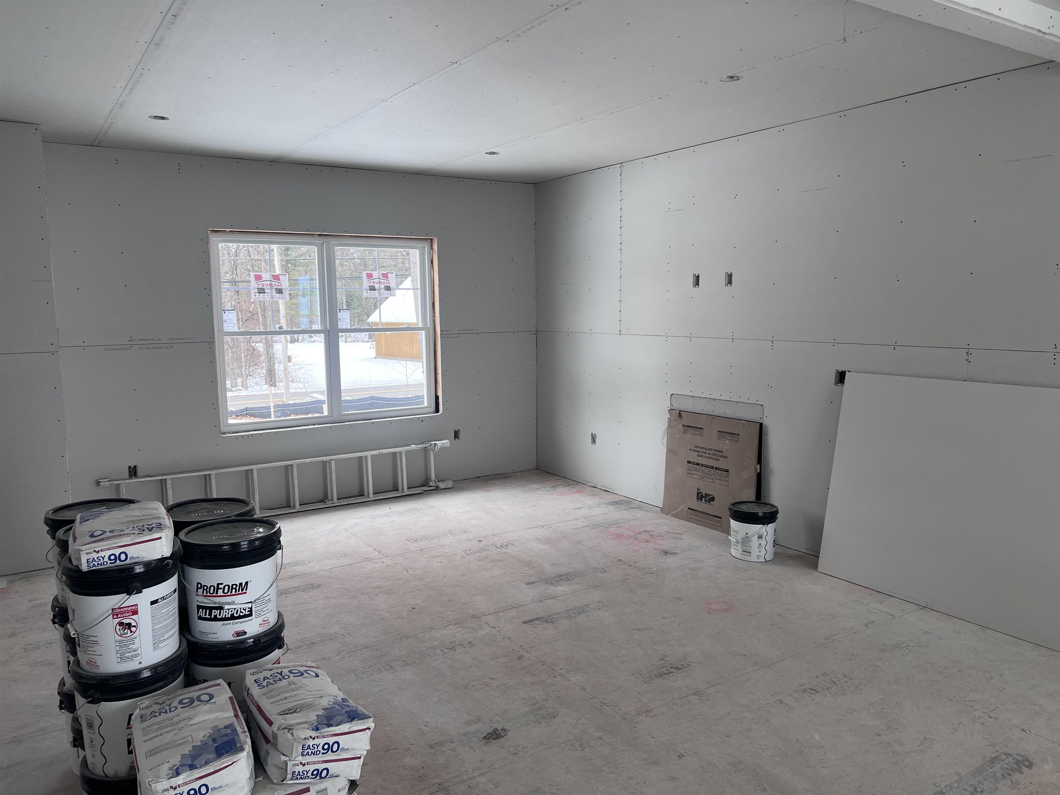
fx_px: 796
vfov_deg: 53.1
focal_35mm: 26
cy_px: 398
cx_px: 530
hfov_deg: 67.3
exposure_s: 1/125
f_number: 1.5
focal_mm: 5.7
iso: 50
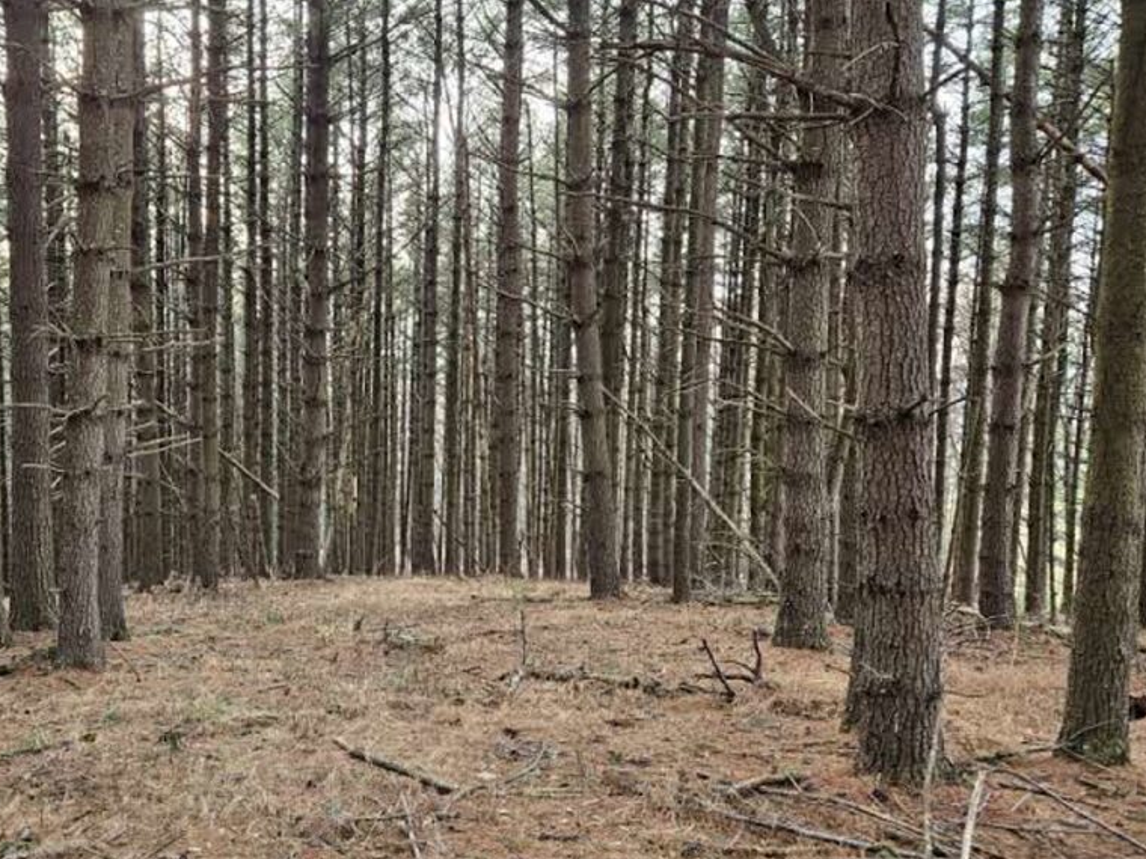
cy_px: 479
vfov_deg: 45.4
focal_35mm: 31
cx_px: 434
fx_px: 1026
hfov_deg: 57.7
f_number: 1.8
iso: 160
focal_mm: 5.4
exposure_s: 1/180
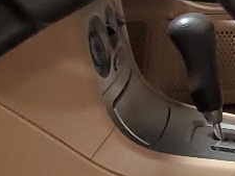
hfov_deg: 10.3
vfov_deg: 8.0
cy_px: -40
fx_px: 1257
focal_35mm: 185
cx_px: 373
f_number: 1.5
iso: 328
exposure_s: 1/60.2
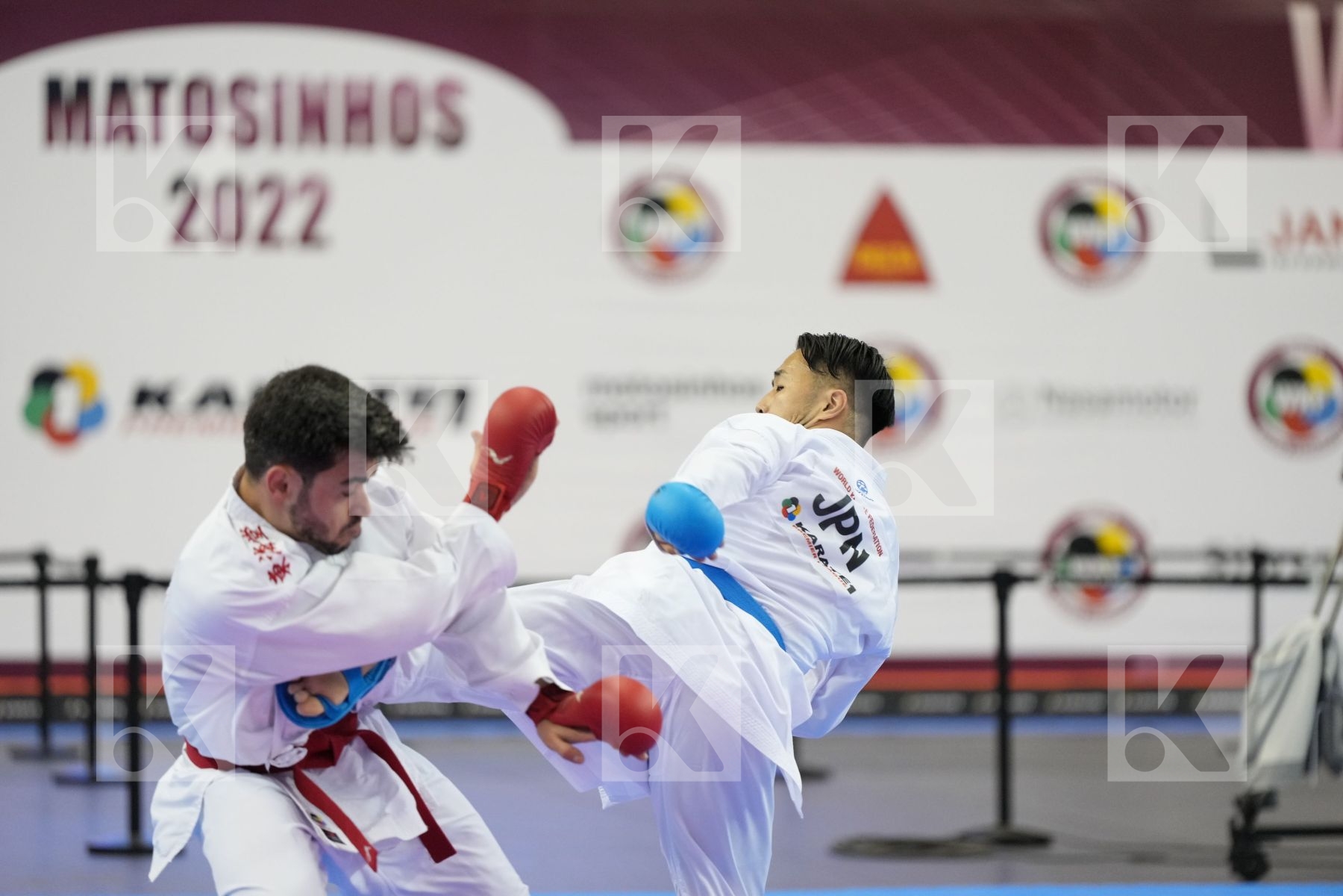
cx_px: 672
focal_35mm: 176
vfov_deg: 7.8
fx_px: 6565
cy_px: 448
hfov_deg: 11.7
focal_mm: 176
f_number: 2.8
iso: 3200
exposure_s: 1/1000
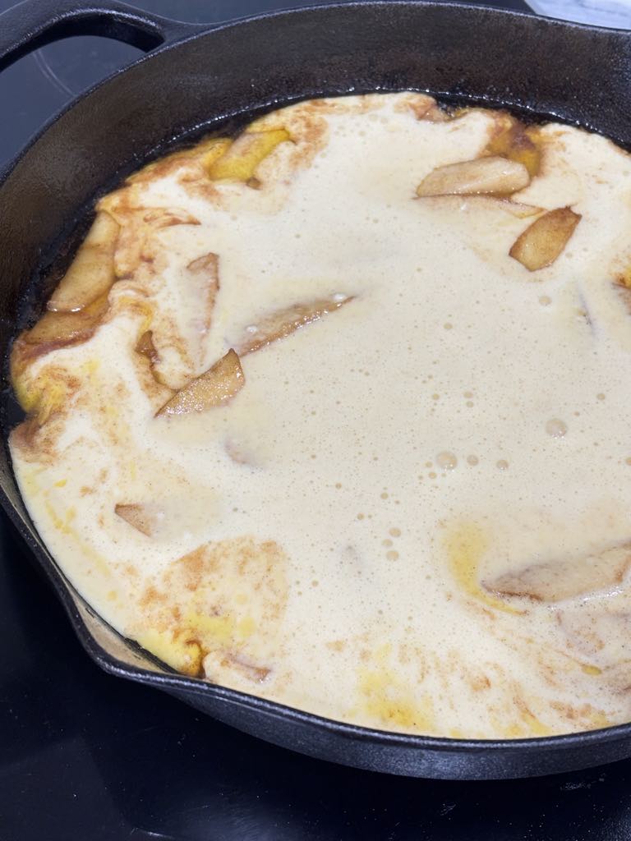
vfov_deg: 36.8
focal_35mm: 52
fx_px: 1264
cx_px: 316
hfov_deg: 28.0
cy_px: 420
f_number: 1.6
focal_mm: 5.96
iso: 100
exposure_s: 1/50
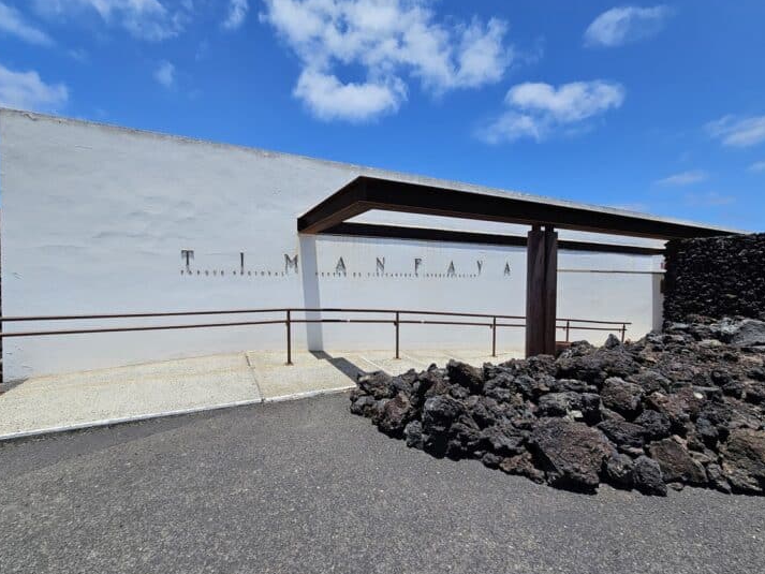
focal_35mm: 14
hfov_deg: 102.1
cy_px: 281
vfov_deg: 85.7
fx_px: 309
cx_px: 384
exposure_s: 1/3788
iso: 50
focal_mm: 2.2
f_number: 2.2
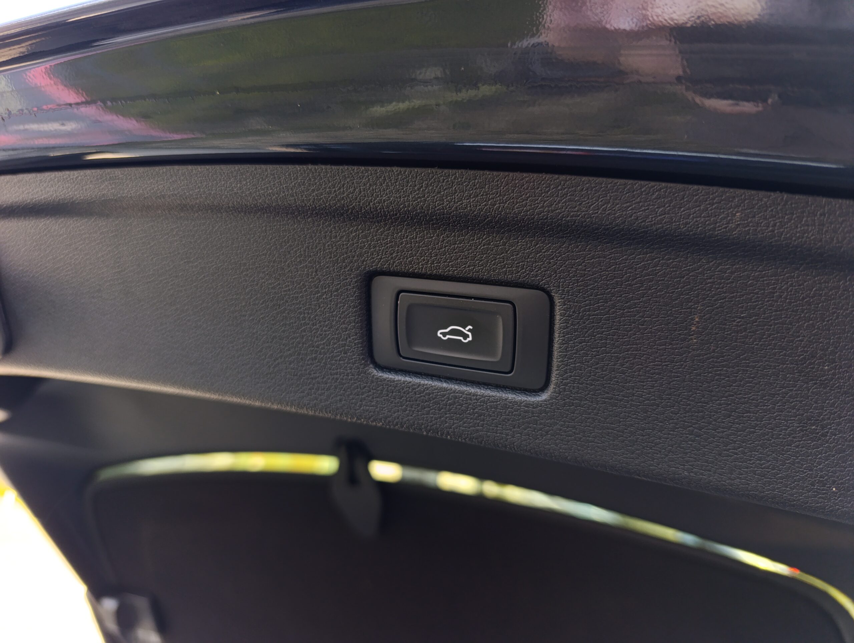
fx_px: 568
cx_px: 427
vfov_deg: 59.0
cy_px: 322
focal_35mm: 23
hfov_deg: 73.8
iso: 320
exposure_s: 1/100
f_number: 1.6
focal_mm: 6.14
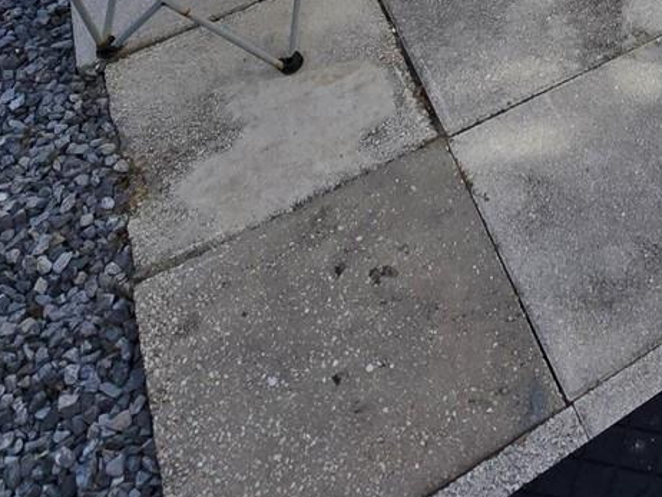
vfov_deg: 25.5
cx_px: 725
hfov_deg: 35.9
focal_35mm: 45
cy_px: -216
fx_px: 861
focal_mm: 2.2
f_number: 2.2
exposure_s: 1/1668
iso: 50
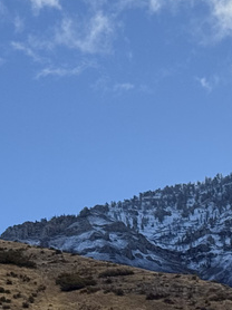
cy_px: 144
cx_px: -19
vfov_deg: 11.2
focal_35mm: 177
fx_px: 1584
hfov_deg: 8.3
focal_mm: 6.76
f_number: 1.78
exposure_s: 1/4329
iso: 64
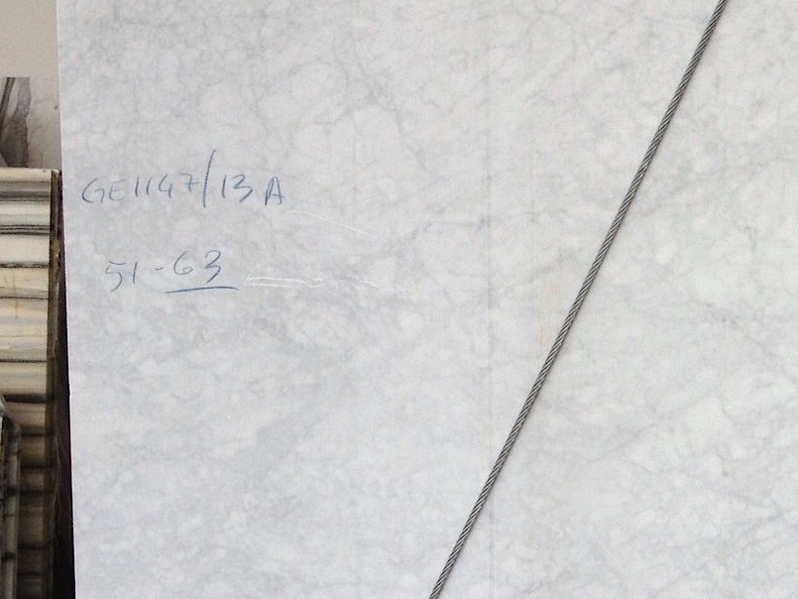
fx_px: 2052
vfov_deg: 16.6
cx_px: 1005
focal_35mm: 89
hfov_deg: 20.3
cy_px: 383
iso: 50
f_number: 2.4
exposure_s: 1/168
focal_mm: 4.28
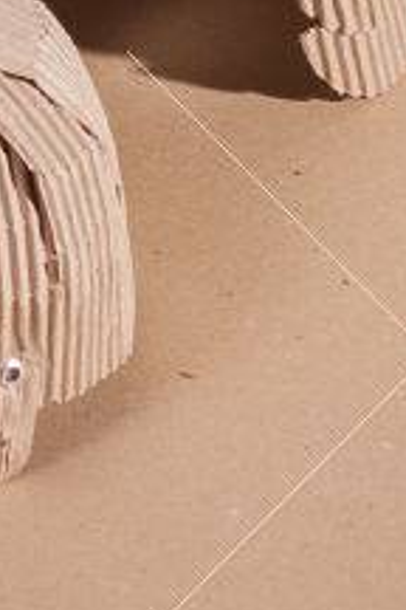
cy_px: -698
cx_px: -192
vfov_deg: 4.5
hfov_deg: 3.0
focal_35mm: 452
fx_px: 7646
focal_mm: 50
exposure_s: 1/500
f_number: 5
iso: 200
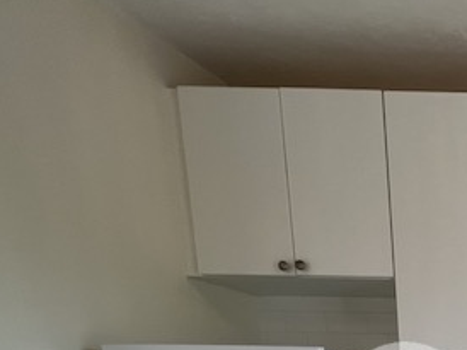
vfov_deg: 27.9
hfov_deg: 31.2
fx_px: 512
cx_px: 666
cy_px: 502
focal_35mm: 38
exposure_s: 1/120
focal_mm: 1.57
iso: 50
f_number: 1.8
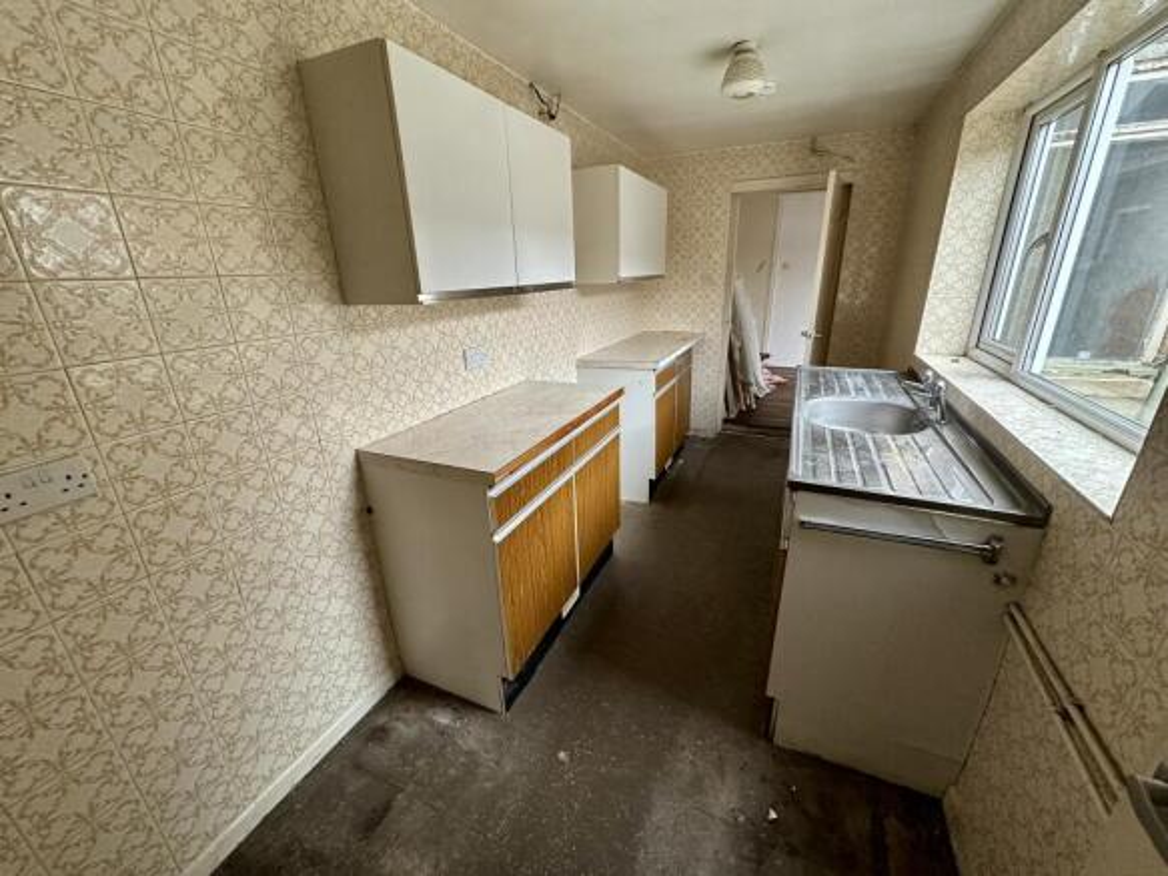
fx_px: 472
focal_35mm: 14
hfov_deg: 102.1
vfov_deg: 85.7
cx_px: 584
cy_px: 438
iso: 320
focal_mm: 2.22
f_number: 2.2
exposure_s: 1/99
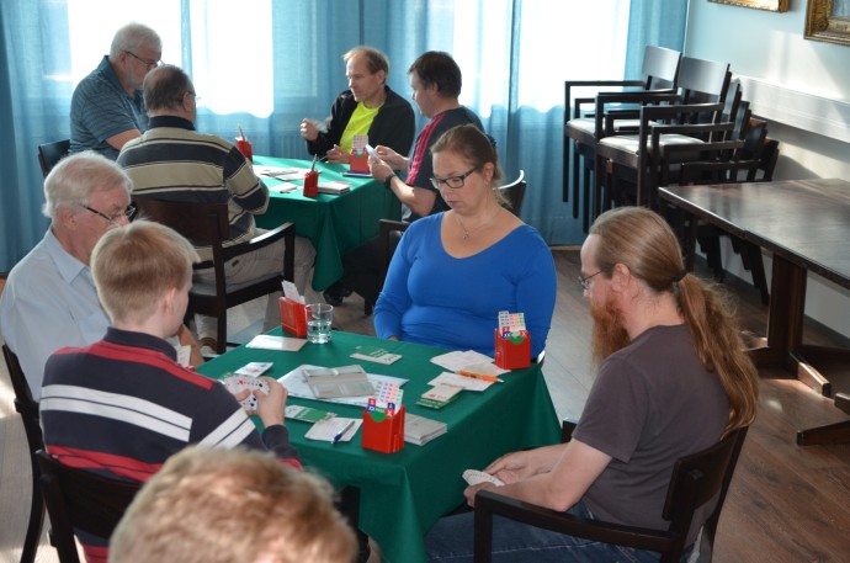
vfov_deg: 22.5
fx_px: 1414
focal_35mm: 60
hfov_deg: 33.5
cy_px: 282
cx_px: 425
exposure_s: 1/60
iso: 500
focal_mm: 40
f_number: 4.5
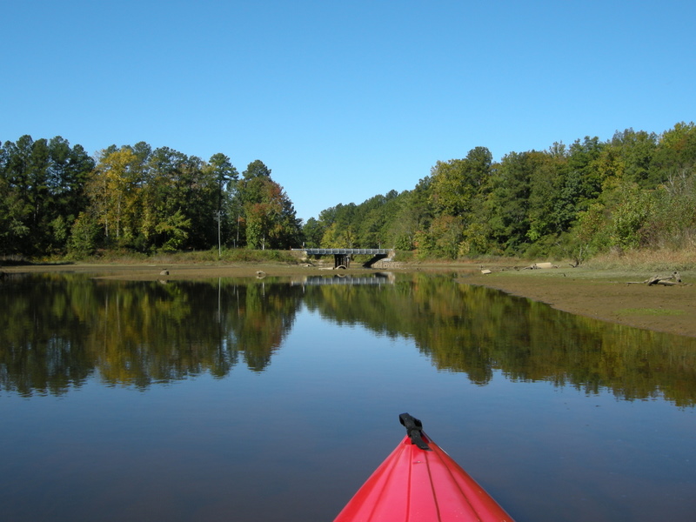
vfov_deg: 40.7
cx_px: 348
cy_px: 261
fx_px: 704
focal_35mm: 35
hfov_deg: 52.6
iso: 64
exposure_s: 1/236
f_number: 5.4
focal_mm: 7.5
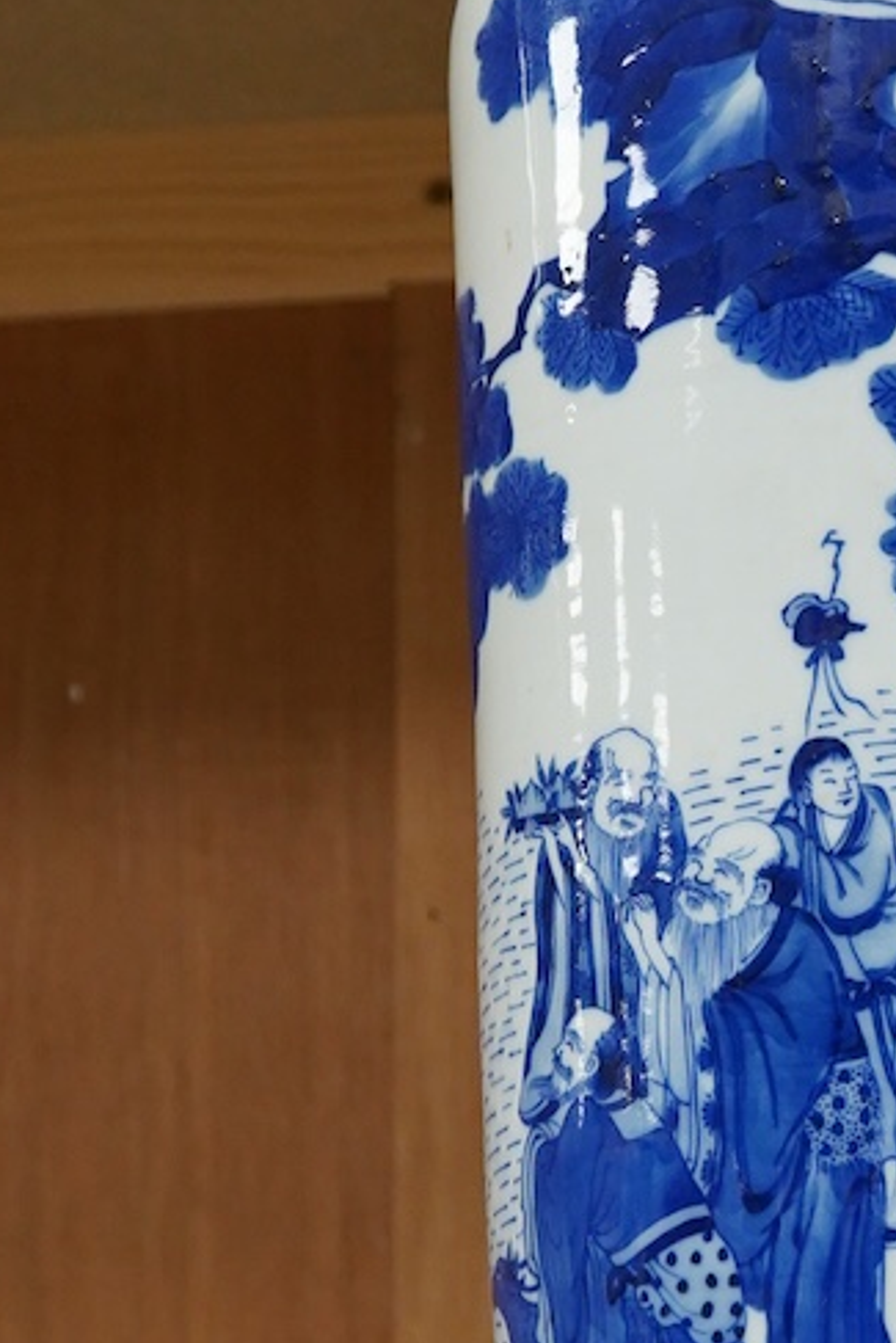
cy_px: 603
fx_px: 3880
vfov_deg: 19.6
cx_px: 866
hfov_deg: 13.0
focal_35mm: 104
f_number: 10
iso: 2500
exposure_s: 1/160
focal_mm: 30
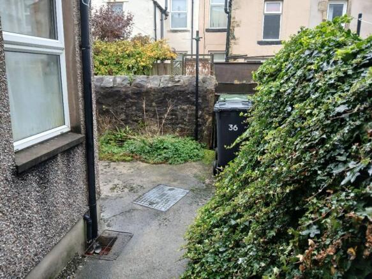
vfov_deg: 53.0
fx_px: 279
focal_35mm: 26
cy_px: 140
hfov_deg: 67.3
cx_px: 186
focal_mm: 3.98
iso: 160
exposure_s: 1/50
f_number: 1.8
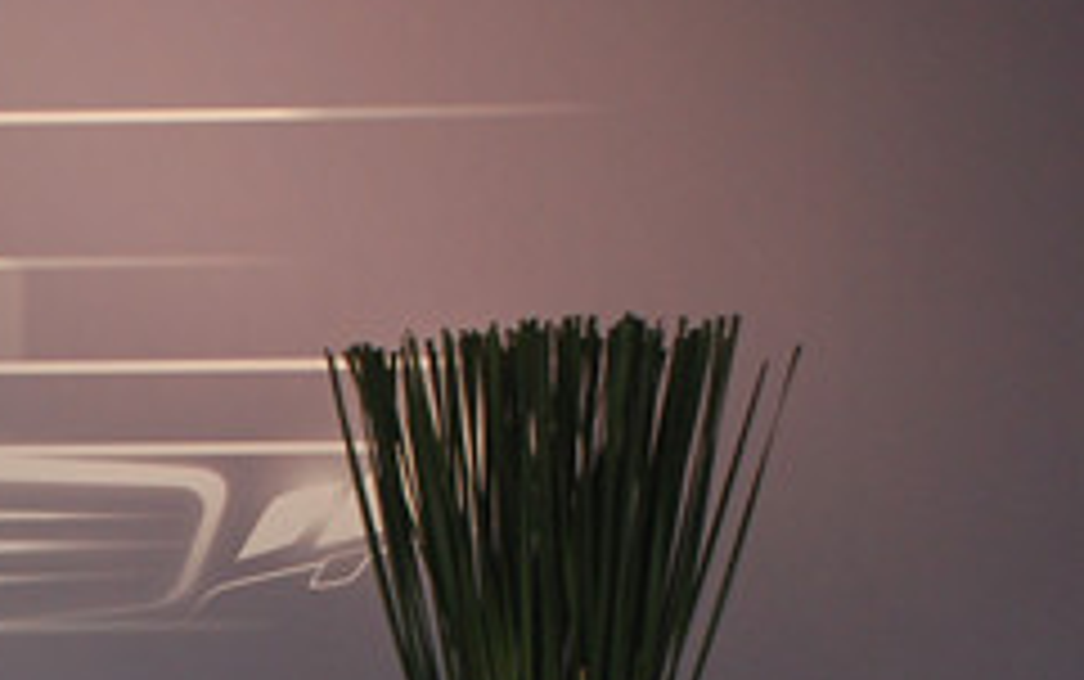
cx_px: -463
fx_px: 6001
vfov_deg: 6.4
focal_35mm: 203
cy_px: 1119
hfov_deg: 10.0
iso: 400
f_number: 4.5
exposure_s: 1/400
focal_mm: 40
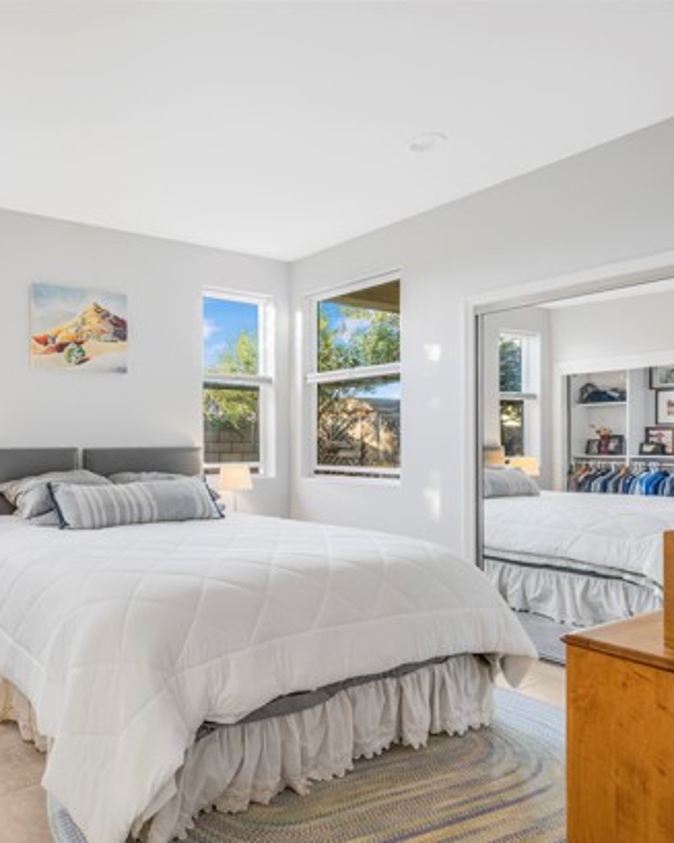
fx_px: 549
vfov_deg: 75.0
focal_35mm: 22
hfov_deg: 56.2
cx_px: 93
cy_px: 437
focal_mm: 15
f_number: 8
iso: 200
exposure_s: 1/8
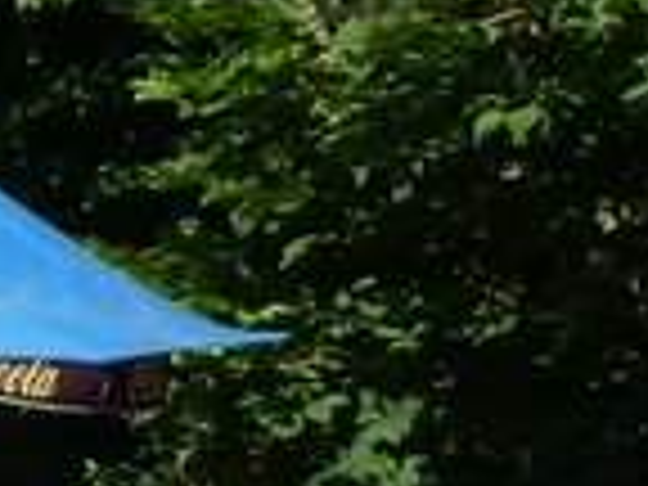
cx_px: -1485
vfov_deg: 3.1
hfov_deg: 4.0
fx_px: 8948
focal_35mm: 478
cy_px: -986
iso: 80
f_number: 4.5
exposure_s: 1/500
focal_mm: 11
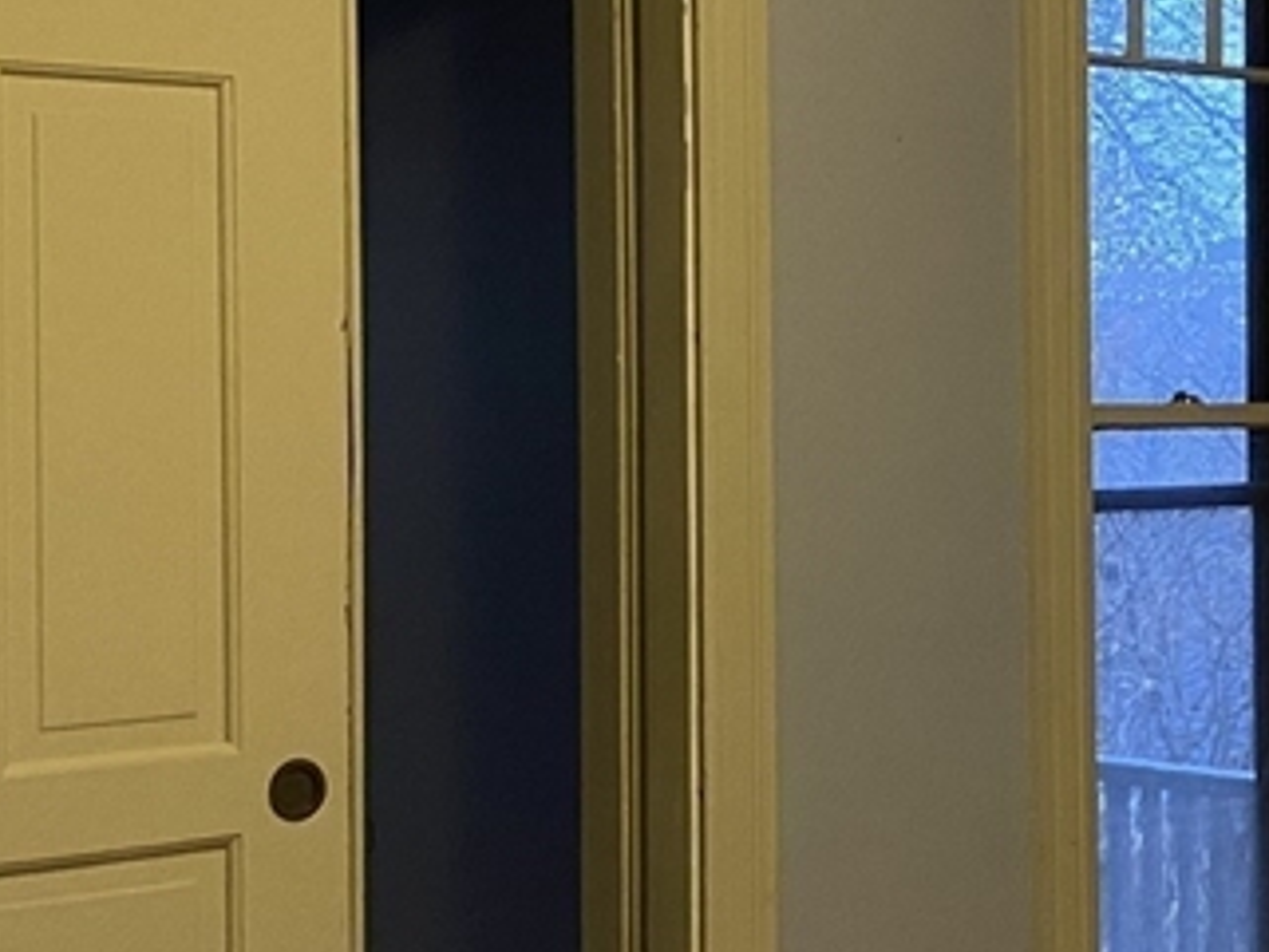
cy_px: 391
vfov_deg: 17.8
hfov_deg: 23.1
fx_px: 3044
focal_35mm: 83
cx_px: 1059
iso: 640
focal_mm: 4.25
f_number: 1.8
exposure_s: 1/30
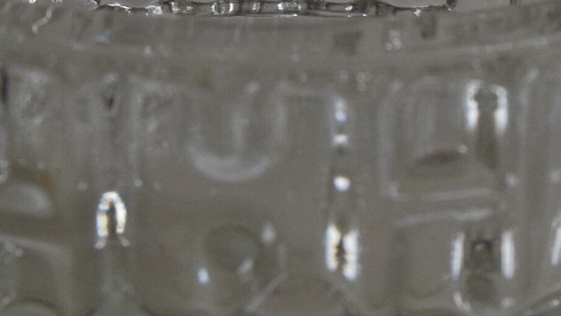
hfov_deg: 16.0
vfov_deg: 9.0
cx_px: 283
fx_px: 1994
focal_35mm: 134
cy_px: -15
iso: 1600
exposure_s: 1/320
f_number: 9
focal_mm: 26
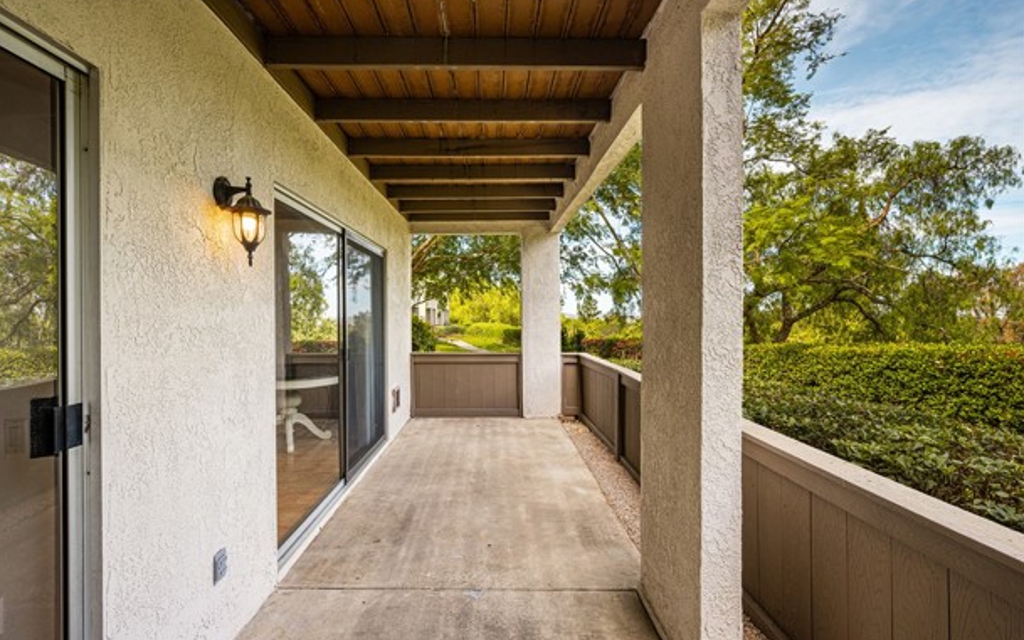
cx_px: 488
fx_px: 419
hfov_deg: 101.4
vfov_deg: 74.8
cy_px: 335
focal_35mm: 15
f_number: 7.1
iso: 100
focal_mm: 14
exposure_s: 1/200
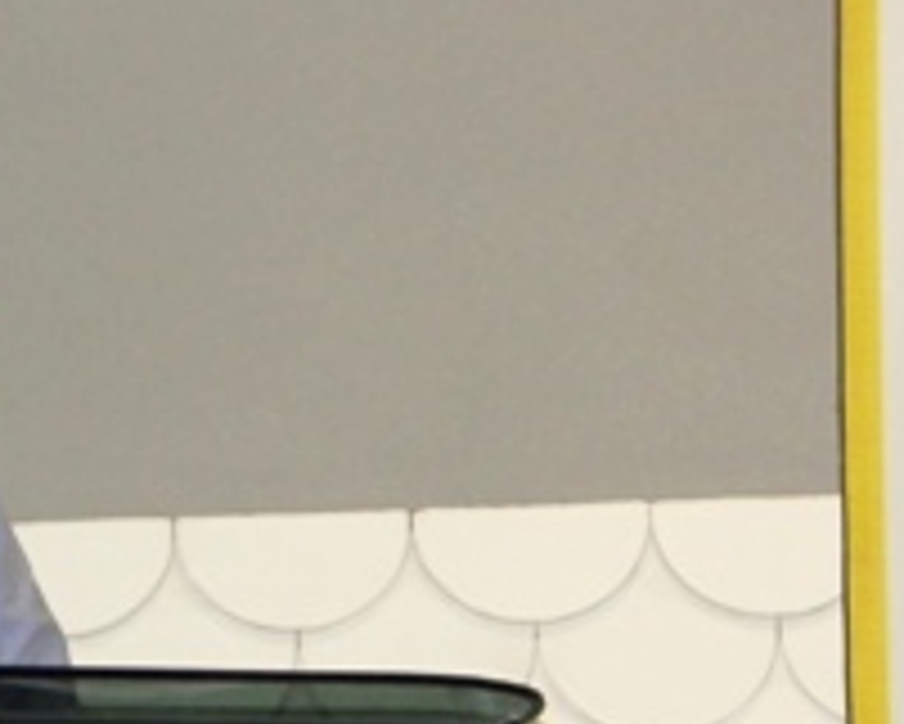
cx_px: -63
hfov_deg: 5.5
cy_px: 522
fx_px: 9449
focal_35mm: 353
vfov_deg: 4.4
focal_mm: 29.2
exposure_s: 1/160
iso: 250
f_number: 4.1
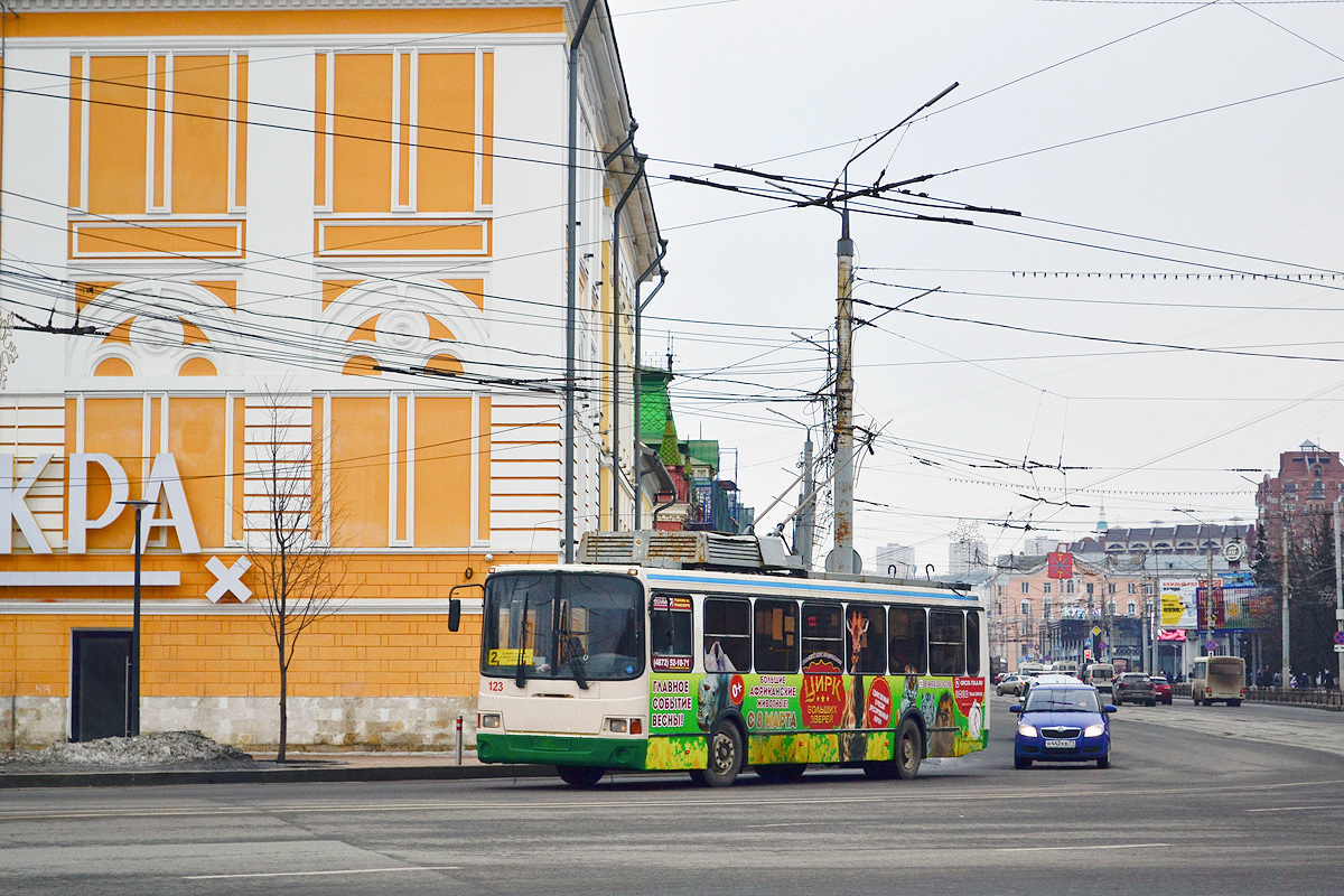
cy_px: 448
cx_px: 672
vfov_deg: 16.6
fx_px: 3080
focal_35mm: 82
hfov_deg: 24.6
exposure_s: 1/500
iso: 200
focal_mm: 55
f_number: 5.6
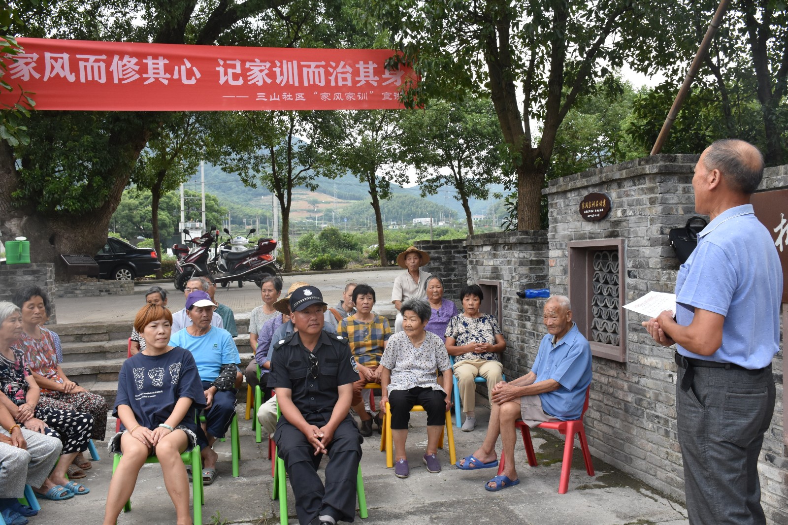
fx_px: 755
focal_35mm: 34
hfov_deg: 55.1
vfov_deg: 38.3
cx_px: 394
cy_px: 262
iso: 800
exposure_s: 1/400
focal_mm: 23
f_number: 8
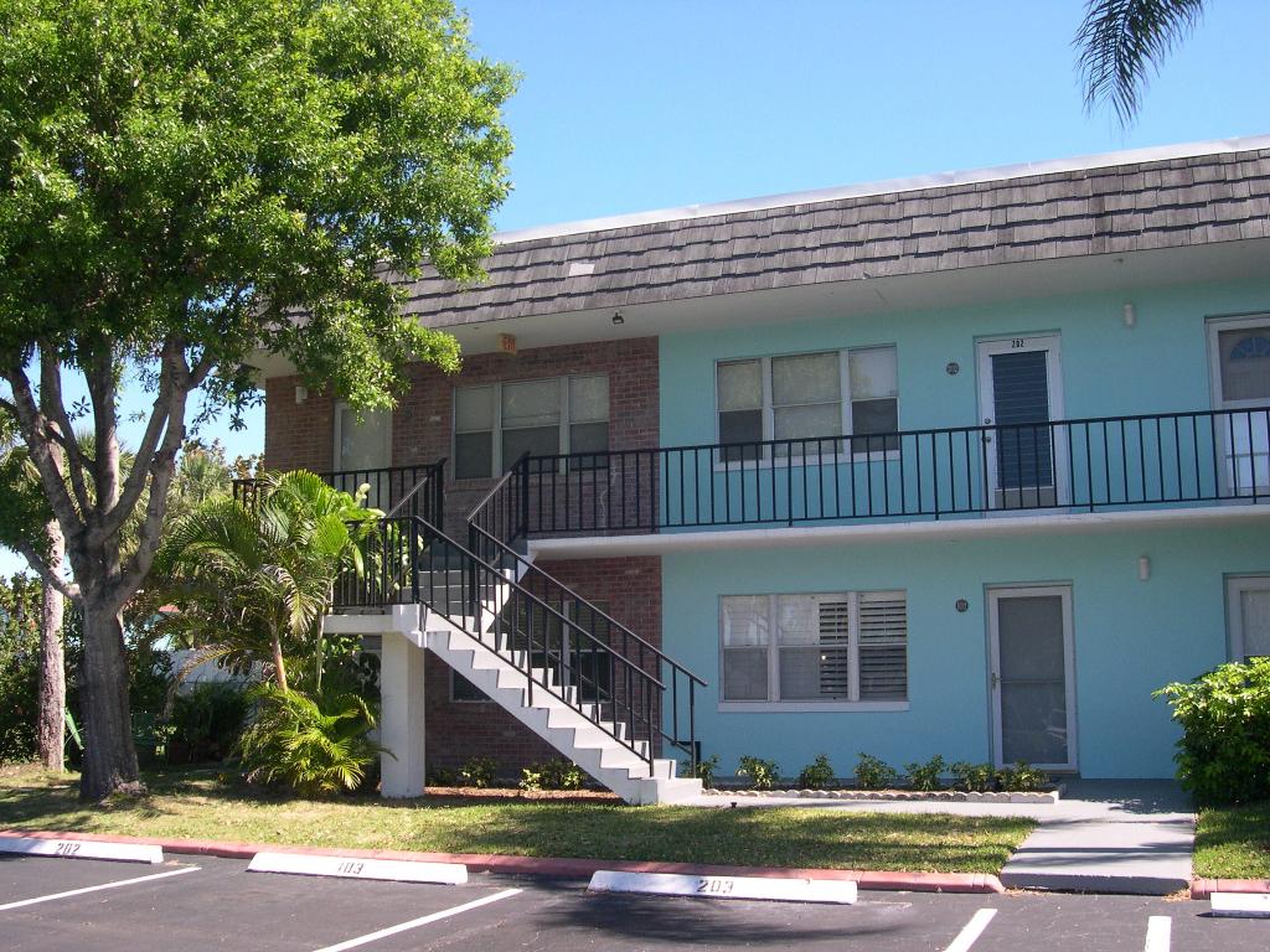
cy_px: 476
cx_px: 635
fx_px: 1394
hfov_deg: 49.0
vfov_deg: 37.7
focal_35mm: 38
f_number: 7.6
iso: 100
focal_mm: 8
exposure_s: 1/106
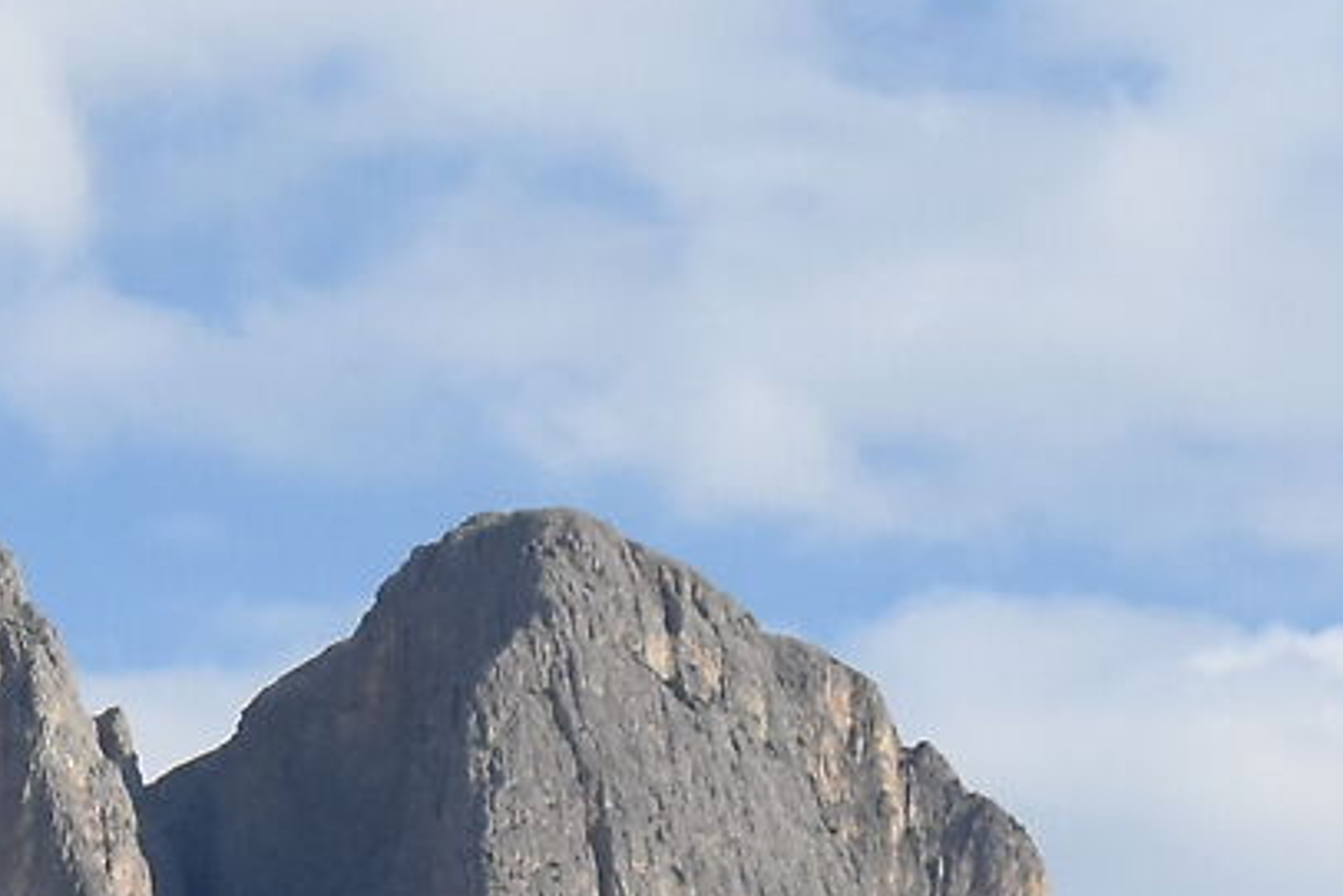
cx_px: -2421
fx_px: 10260
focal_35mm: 275
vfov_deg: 4.9
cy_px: 1835
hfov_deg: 6.9
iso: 800
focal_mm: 31
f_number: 7.1
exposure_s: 1/2000
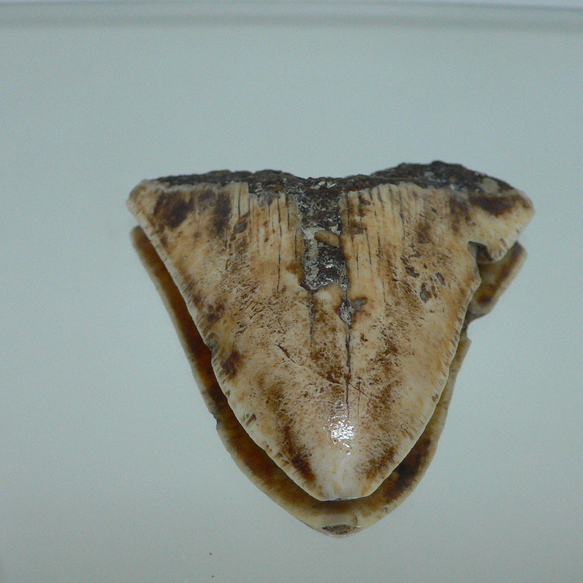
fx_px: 800
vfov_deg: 40.0
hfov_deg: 40.0
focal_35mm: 42
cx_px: 300
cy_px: 293
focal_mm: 4.6
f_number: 2.8
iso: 200
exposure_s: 1/60
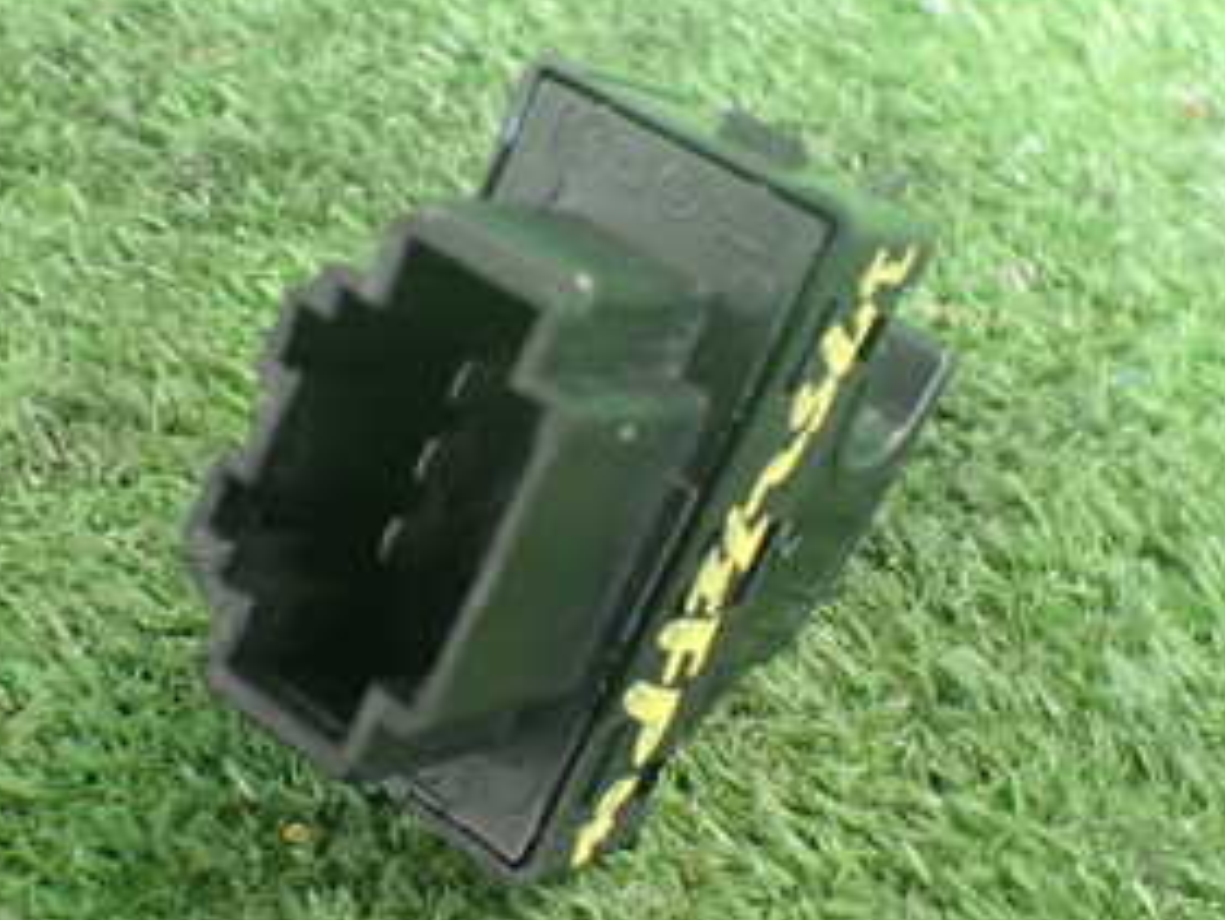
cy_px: 401
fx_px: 2266
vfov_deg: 22.9
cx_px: 471
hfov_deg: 30.1
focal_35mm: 64
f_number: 2.3
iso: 800
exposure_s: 1/30
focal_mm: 5.4
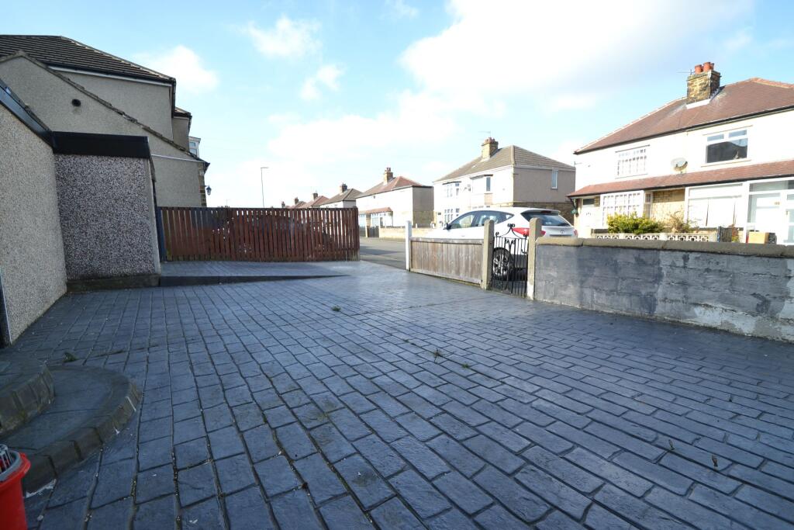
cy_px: 265
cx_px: 397
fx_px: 331
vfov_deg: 77.3
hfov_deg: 100.4
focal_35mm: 15
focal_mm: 10
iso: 100
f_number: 5.6
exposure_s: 1/125
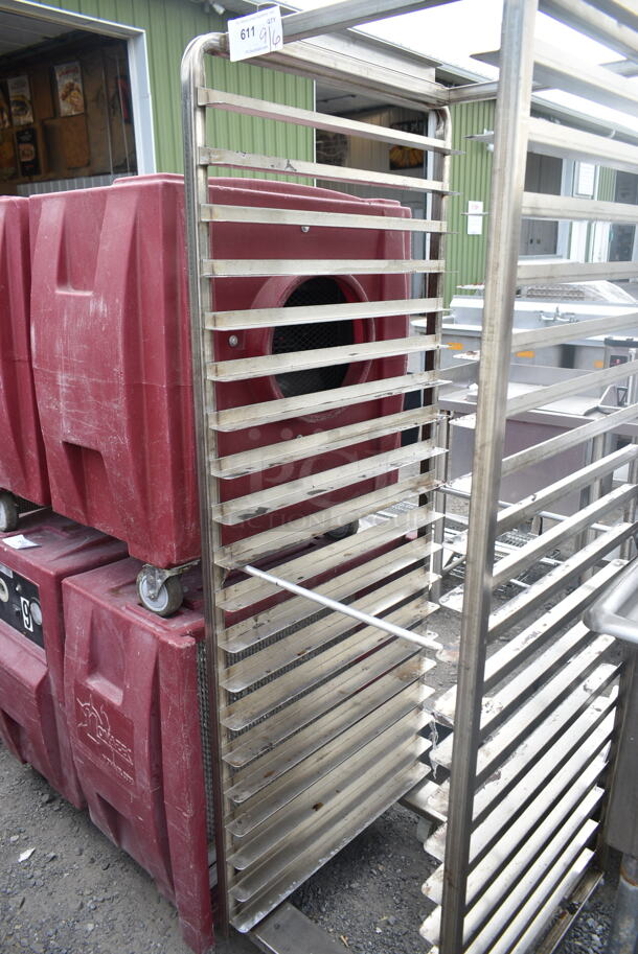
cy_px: 477
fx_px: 717
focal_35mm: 27
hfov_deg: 48.0
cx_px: 319
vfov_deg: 67.3
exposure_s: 1/100
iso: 100
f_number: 5
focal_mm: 18
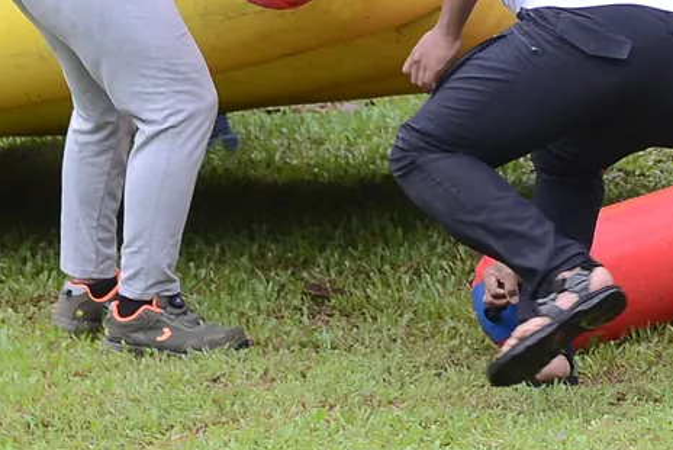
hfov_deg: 6.3
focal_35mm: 324
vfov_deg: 4.2
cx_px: 880
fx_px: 6061
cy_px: -621
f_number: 2.8
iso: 200
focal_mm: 50
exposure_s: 1/500
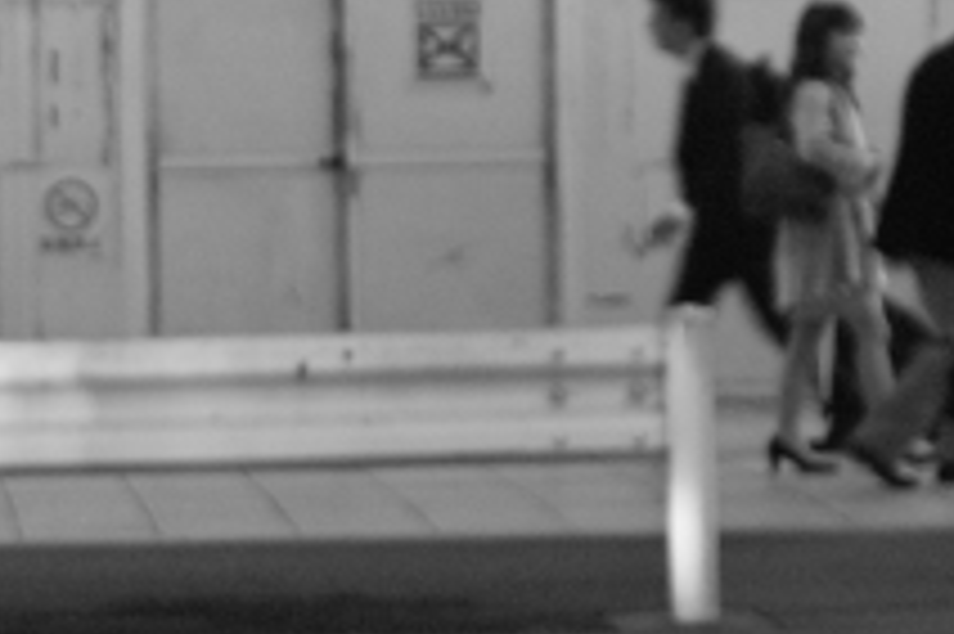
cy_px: 297
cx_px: -522
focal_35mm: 198
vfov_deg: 6.9
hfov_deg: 10.0
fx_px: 5243
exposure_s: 1/25
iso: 800
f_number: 2.8
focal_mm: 24.2
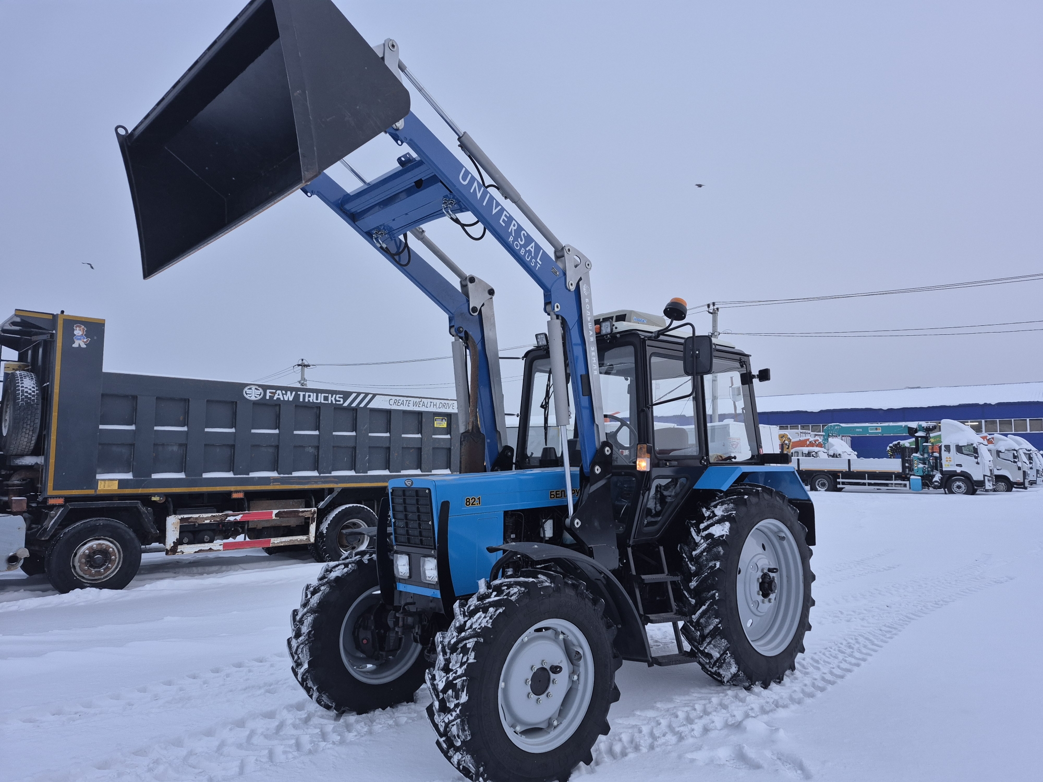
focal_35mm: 23
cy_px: 391
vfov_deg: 58.9
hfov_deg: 73.9
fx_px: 693
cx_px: 522
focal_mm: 5.4
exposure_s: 1/180
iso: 125
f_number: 1.8
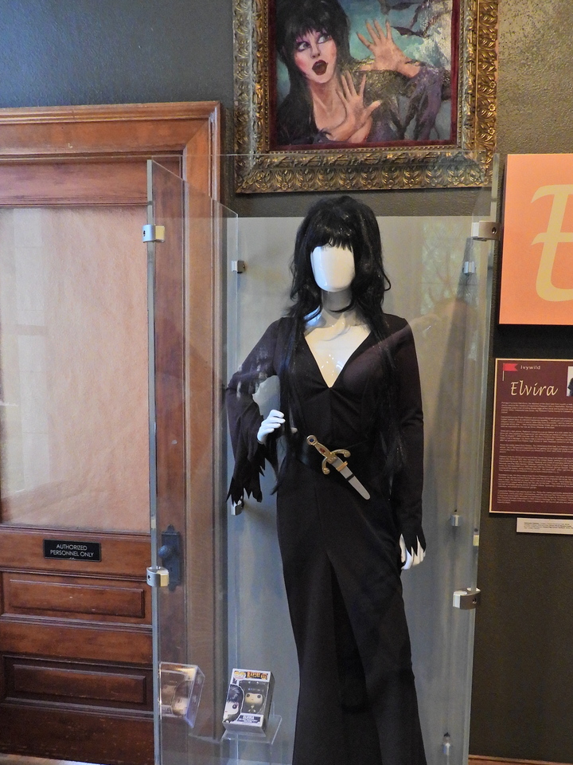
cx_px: 325
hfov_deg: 44.1
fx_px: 706
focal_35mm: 32
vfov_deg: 56.5
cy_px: 443
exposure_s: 1/30
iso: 500
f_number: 2.8
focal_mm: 4.3
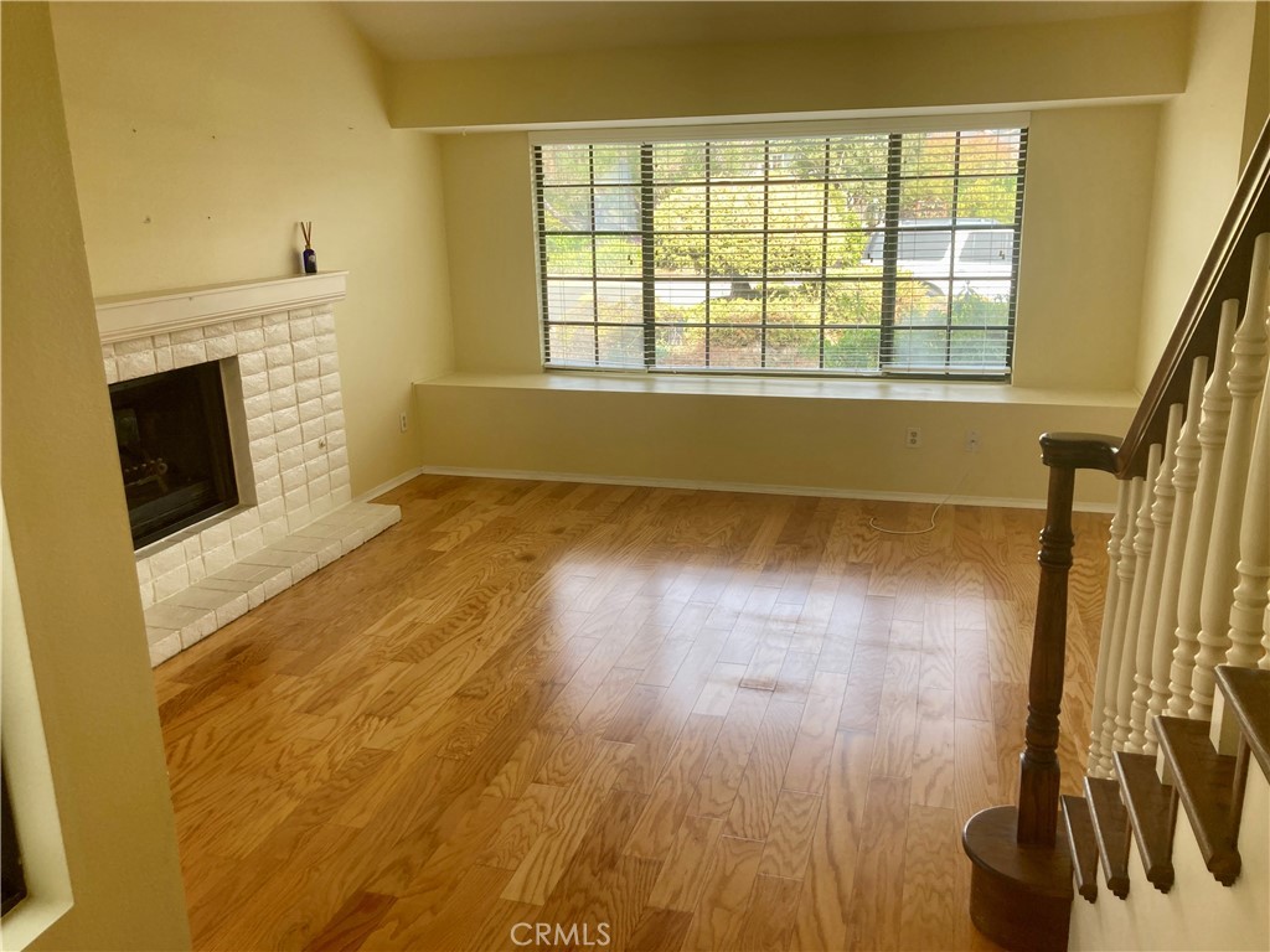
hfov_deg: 63.4
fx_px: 1027
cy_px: 476
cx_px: 635
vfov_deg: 49.7
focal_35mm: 28
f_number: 1.8
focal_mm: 3.99
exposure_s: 1/121
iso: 50
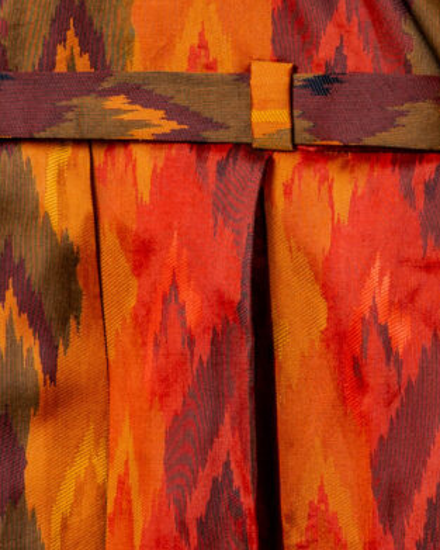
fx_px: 4719
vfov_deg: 6.7
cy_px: 314
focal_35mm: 290
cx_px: 124
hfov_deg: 5.3
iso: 50
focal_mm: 63
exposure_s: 1/200
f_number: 9
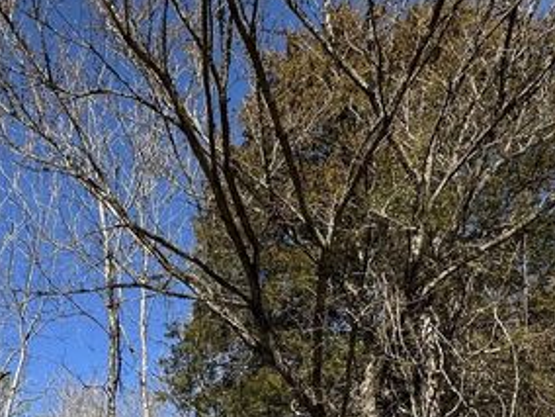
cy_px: 552
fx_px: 673
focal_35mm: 42
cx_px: 124
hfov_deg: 43.1
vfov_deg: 28.0
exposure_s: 1/1043
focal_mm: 2.22
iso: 40
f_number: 2.2
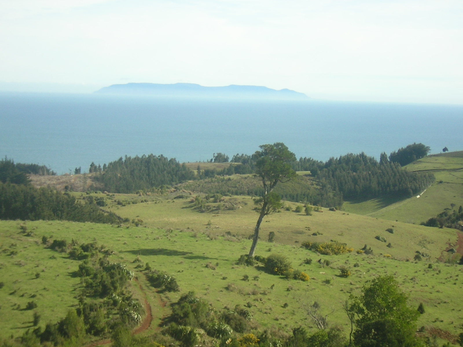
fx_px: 1445
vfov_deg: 13.7
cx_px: 232
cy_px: 174
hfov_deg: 18.2
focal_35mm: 108
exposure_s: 1/304
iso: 141
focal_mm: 14.1
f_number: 4.7
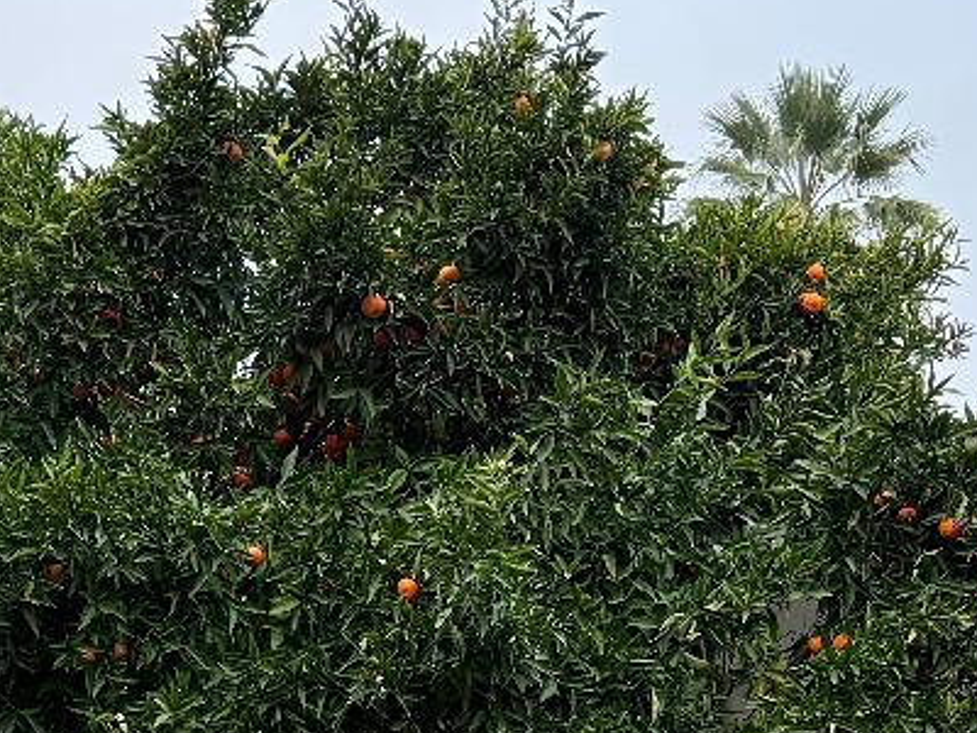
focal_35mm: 90
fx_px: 2540
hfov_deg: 21.7
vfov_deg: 15.3
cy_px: 1067
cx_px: 342
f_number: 1.78
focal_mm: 6.76
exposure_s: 1/242
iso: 125
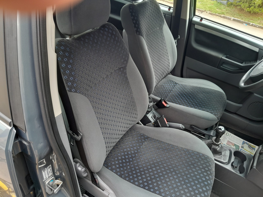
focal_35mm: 26
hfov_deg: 67.3
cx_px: 132
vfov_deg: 53.1
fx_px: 198
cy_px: 98
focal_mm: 3.98
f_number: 1.8
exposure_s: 1/60
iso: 64
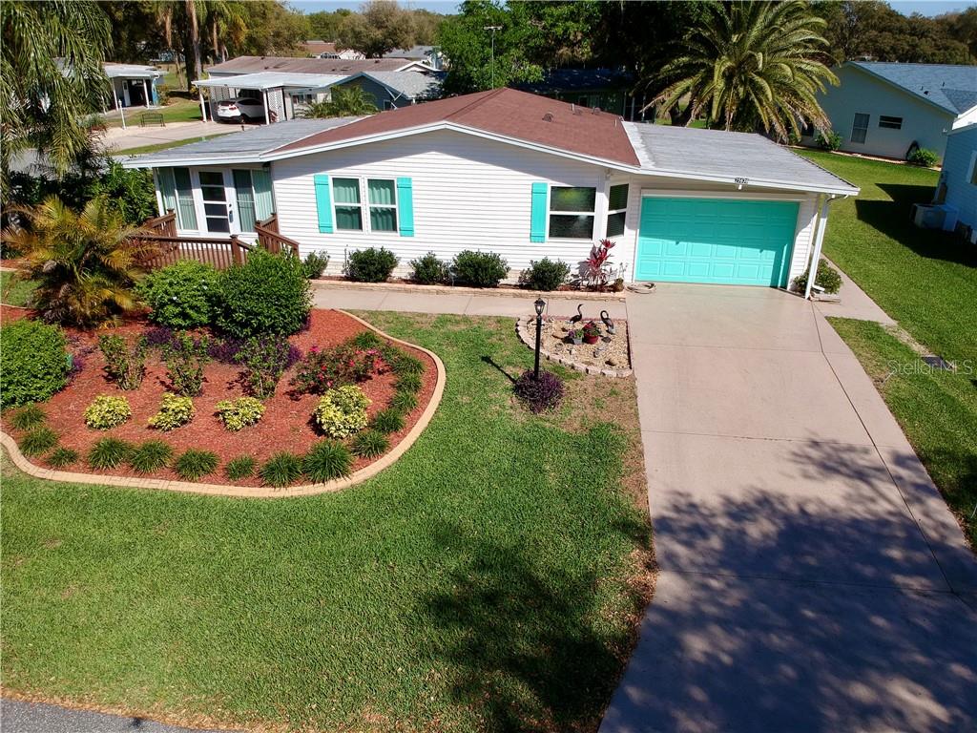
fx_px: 706
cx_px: 488
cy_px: 366
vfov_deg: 54.9
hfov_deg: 69.4
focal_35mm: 25
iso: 101
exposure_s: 1/1600
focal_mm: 4.49
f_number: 2.6
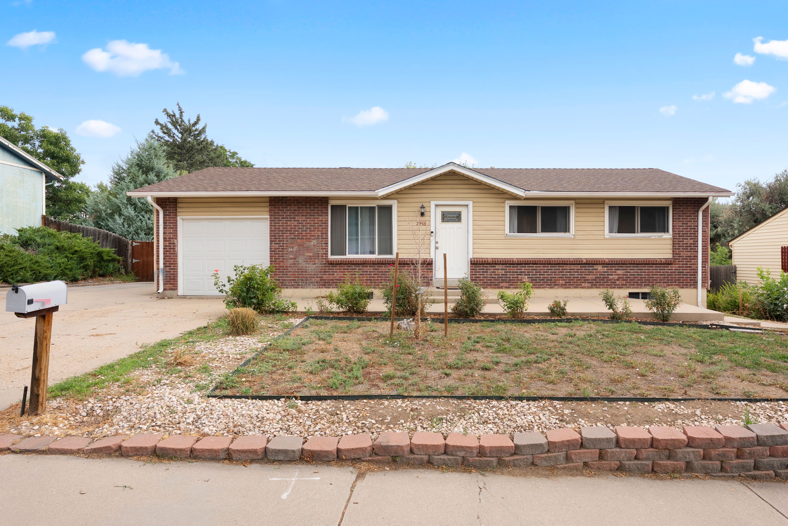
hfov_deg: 83.9
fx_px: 438
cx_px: 394
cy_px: 263
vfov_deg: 62.0
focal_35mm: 20
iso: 200
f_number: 9
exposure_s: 1/60
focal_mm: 20
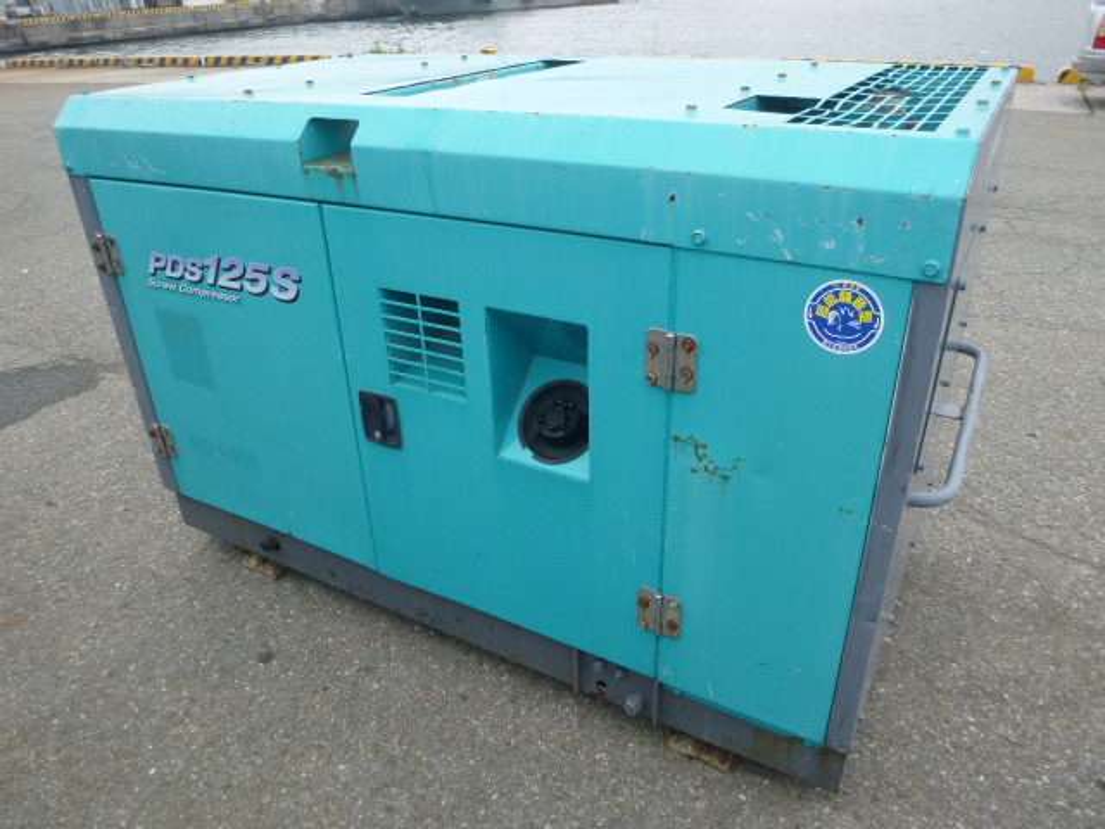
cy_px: 414
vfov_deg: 54.9
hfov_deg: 69.4
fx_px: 798
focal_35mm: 25
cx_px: 552
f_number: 3.9
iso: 100
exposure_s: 1/100
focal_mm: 4.5
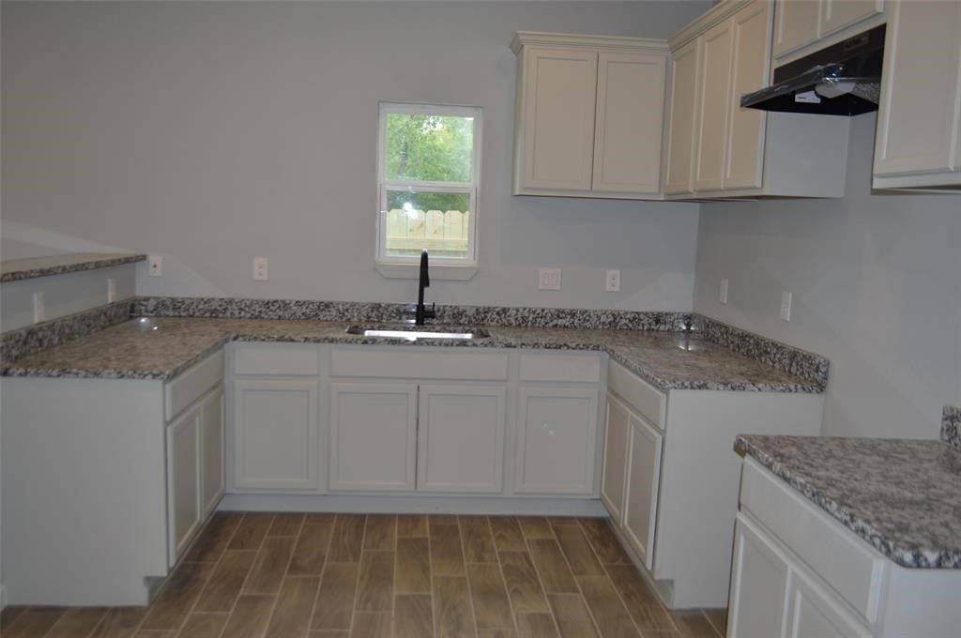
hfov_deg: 62.0
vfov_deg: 43.5
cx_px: 480
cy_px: 319
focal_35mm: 30
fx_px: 800
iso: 100
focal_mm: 20
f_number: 3.8
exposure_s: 1/60
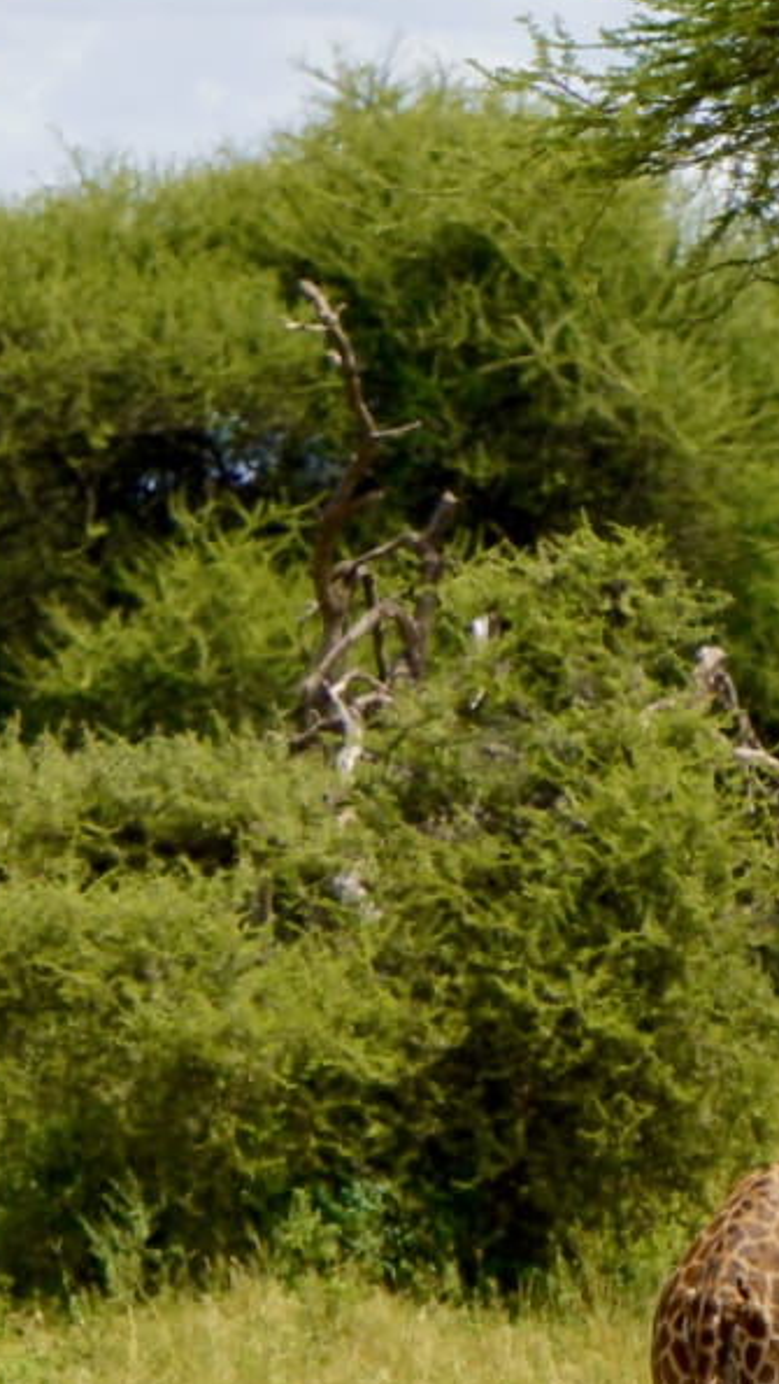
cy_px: 1147
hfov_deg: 1.7
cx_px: 658
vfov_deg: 3.1
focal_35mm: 704
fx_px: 25849
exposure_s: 1/320
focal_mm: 165
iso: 125
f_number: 7.1
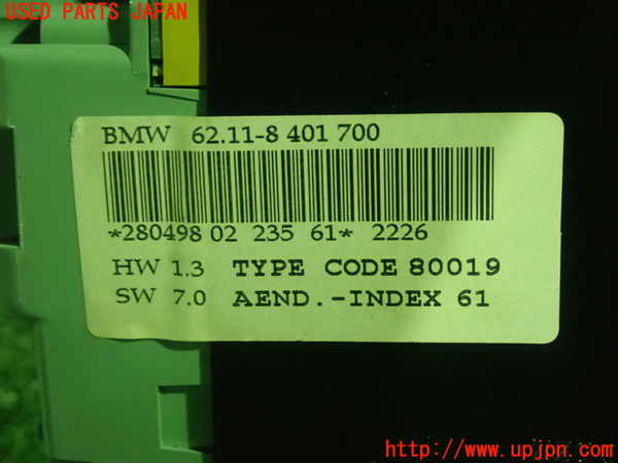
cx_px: 309
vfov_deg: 21.0
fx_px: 1250
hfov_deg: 27.8
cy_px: 232
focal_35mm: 70
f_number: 4
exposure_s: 1/30
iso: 1600
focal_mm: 12.6
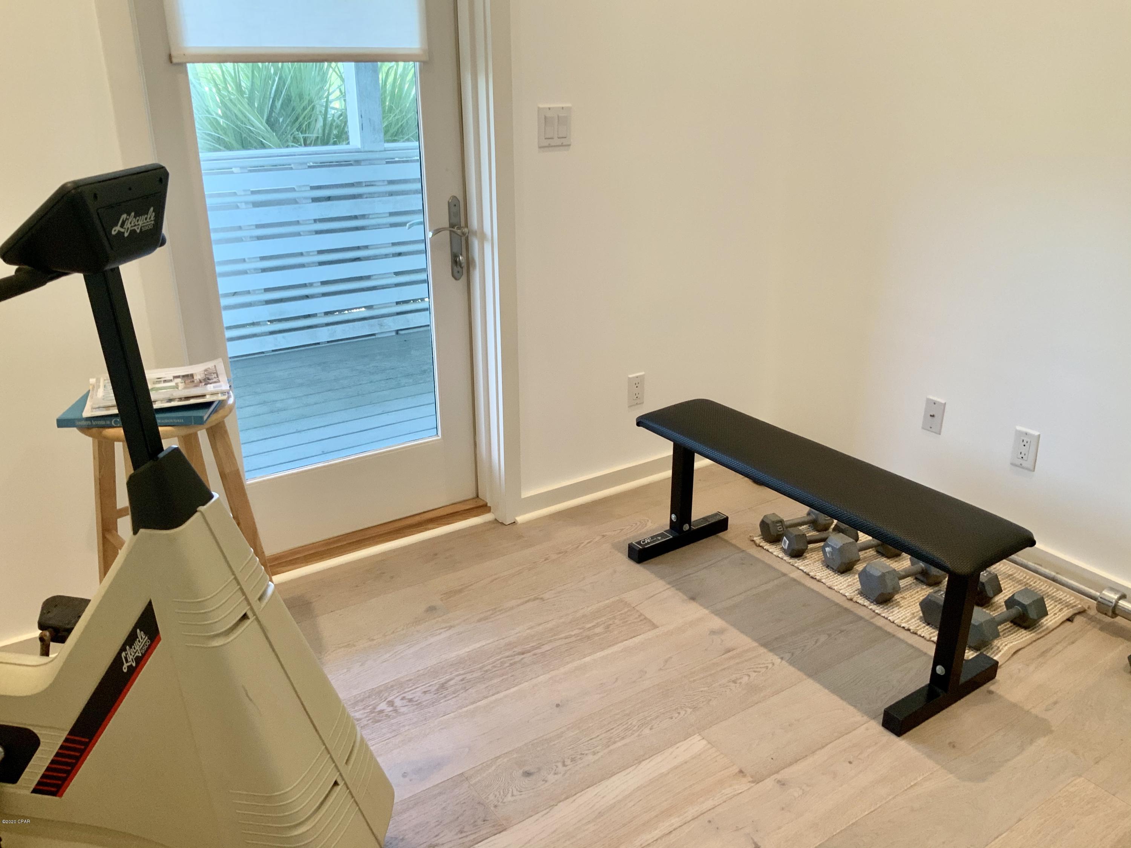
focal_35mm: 29
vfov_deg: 48.2
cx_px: 566
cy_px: 424
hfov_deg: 61.7
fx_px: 948
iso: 80
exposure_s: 1/60
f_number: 1.8
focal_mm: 3
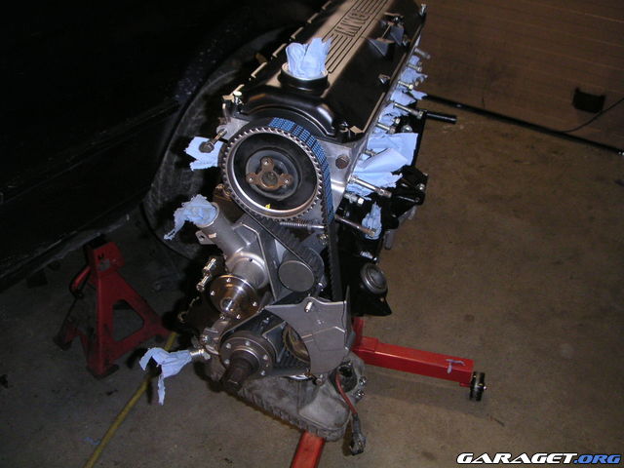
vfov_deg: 37.7
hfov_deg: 49.0
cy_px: 234
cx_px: 312
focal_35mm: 38
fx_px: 685
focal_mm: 6
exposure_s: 1/45
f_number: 2.8
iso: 160
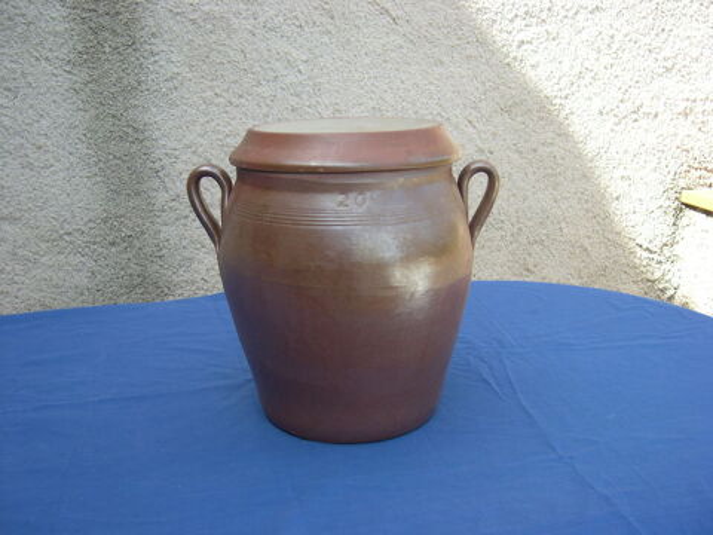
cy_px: 268
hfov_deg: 49.0
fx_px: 783
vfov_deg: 37.7
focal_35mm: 38
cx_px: 356
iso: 100
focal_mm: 8
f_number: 2.8
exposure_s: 1/442
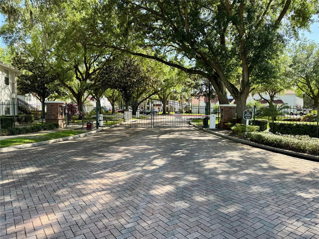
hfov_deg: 71.6
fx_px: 221
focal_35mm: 24
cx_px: 160
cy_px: 120
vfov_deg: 56.8
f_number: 1.78
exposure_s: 1/802
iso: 80
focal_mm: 6.76
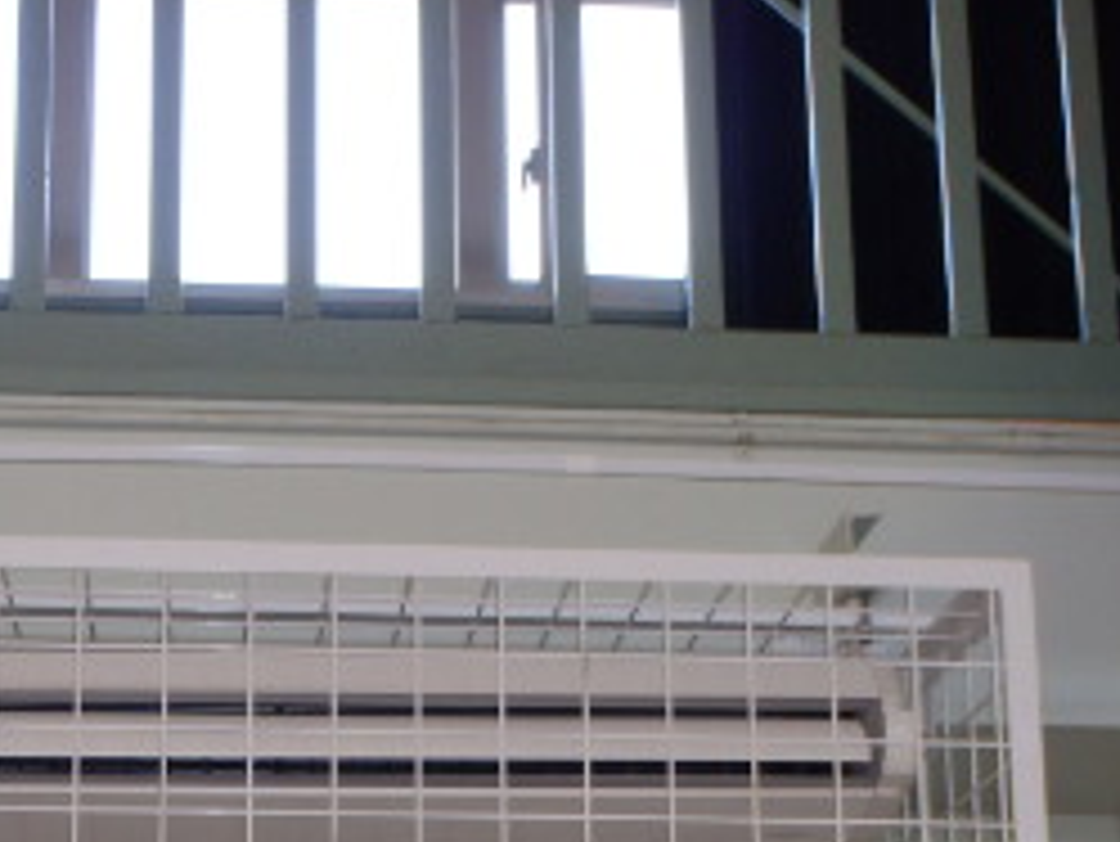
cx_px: 351
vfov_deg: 19.6
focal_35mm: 72
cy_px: 923
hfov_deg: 26.8
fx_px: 2331
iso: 200
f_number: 3.9
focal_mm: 5
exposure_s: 1/60
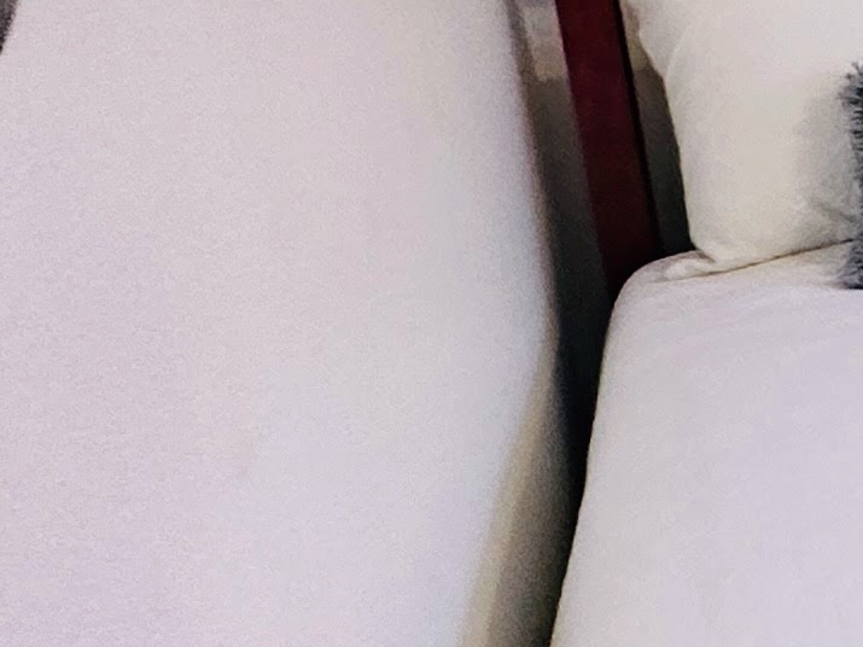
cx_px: 2395
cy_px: -107
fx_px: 1969
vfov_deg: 17.8
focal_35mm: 79
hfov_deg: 12.7
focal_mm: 2.22
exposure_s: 1/50
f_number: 2.2
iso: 200
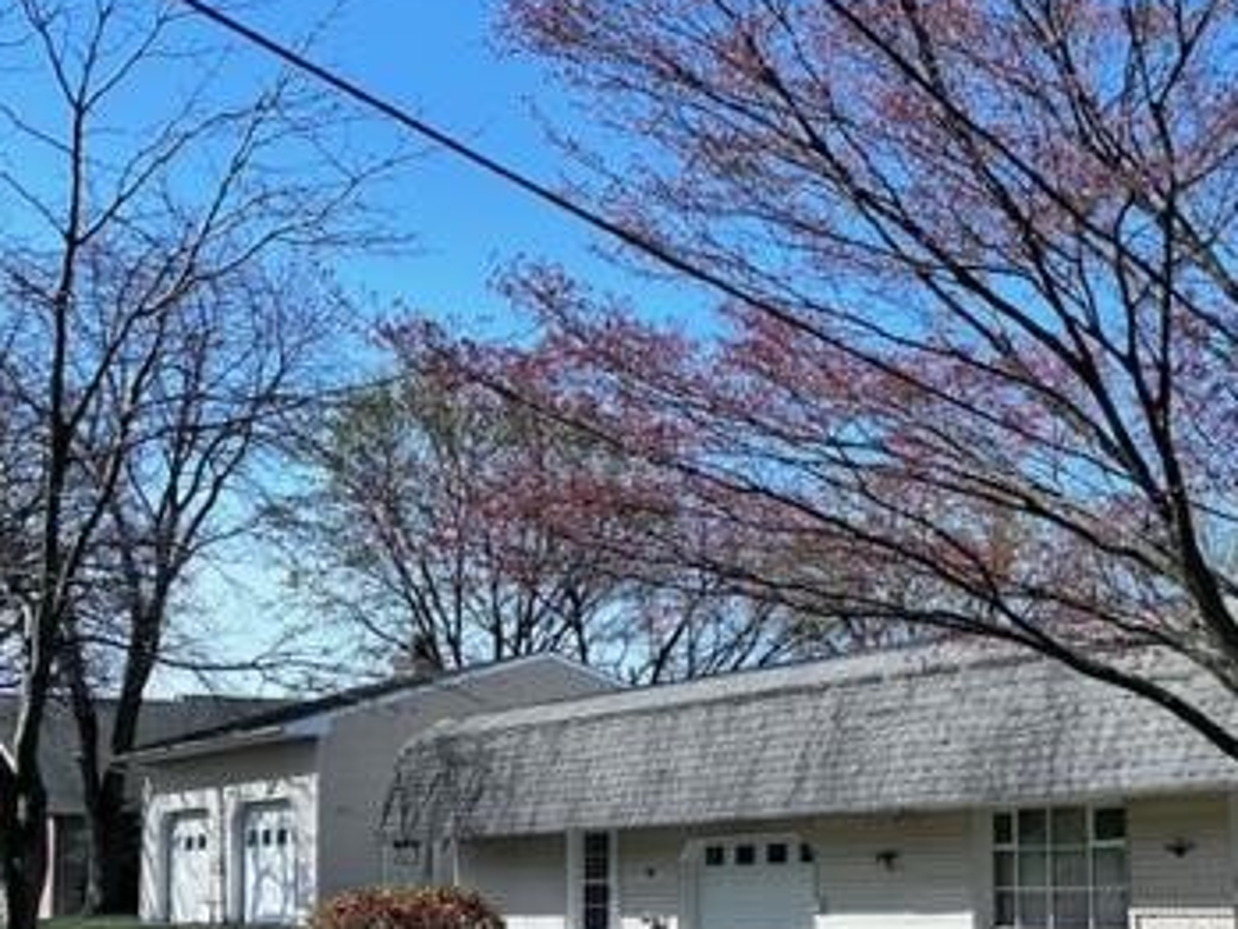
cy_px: 688
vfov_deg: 32.3
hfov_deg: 39.6
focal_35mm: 44
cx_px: 1132
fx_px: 1574
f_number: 1.78
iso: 80
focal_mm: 6.86
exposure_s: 1/3155
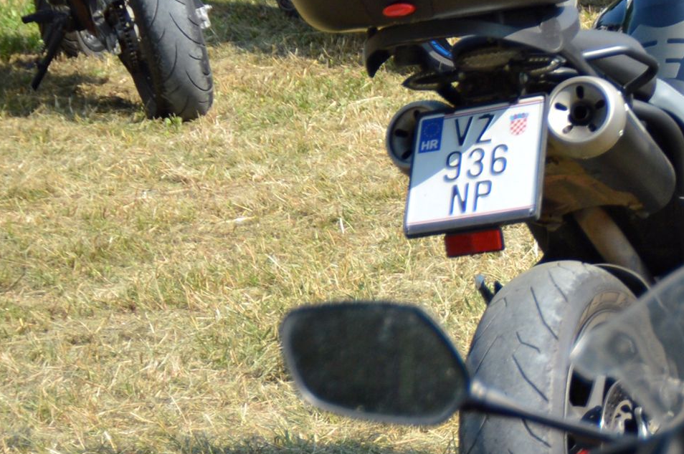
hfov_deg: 8.9
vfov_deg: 6.2
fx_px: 4177
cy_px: -7
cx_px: 1248
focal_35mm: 220
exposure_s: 1/1000
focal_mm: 35
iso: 100
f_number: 2.8
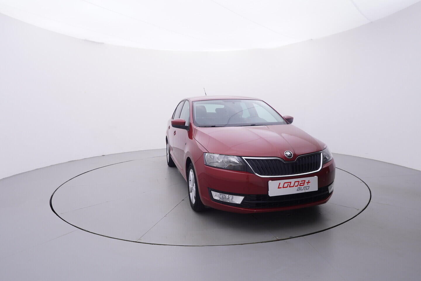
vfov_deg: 56.2
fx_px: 263
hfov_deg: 77.3
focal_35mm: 22
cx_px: 210
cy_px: 140
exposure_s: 1/80
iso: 200
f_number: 5
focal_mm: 15
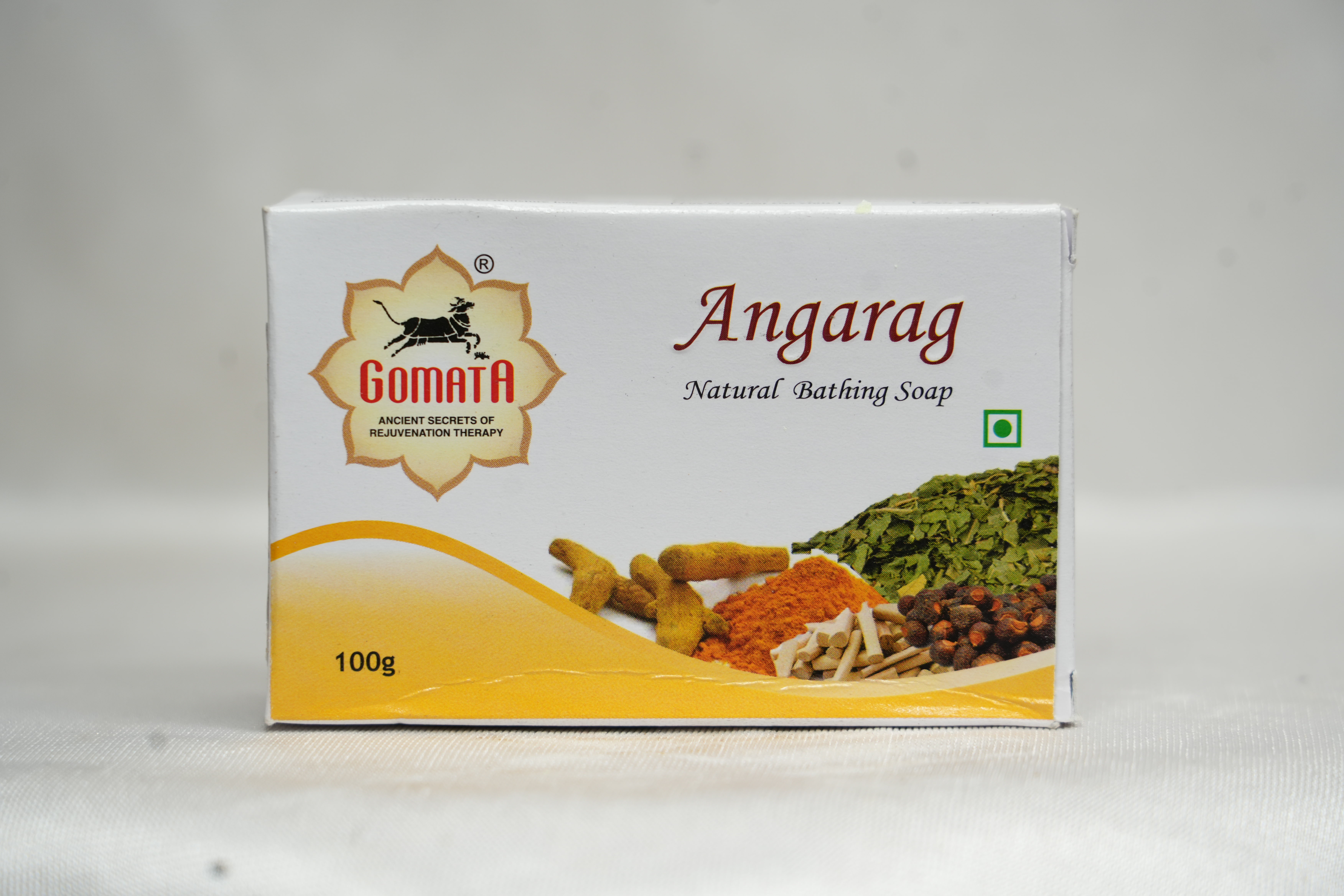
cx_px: 672
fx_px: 3920
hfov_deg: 19.5
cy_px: 448
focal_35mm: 105
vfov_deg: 13.0
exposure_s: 1/60
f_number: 5.6
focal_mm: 105
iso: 250
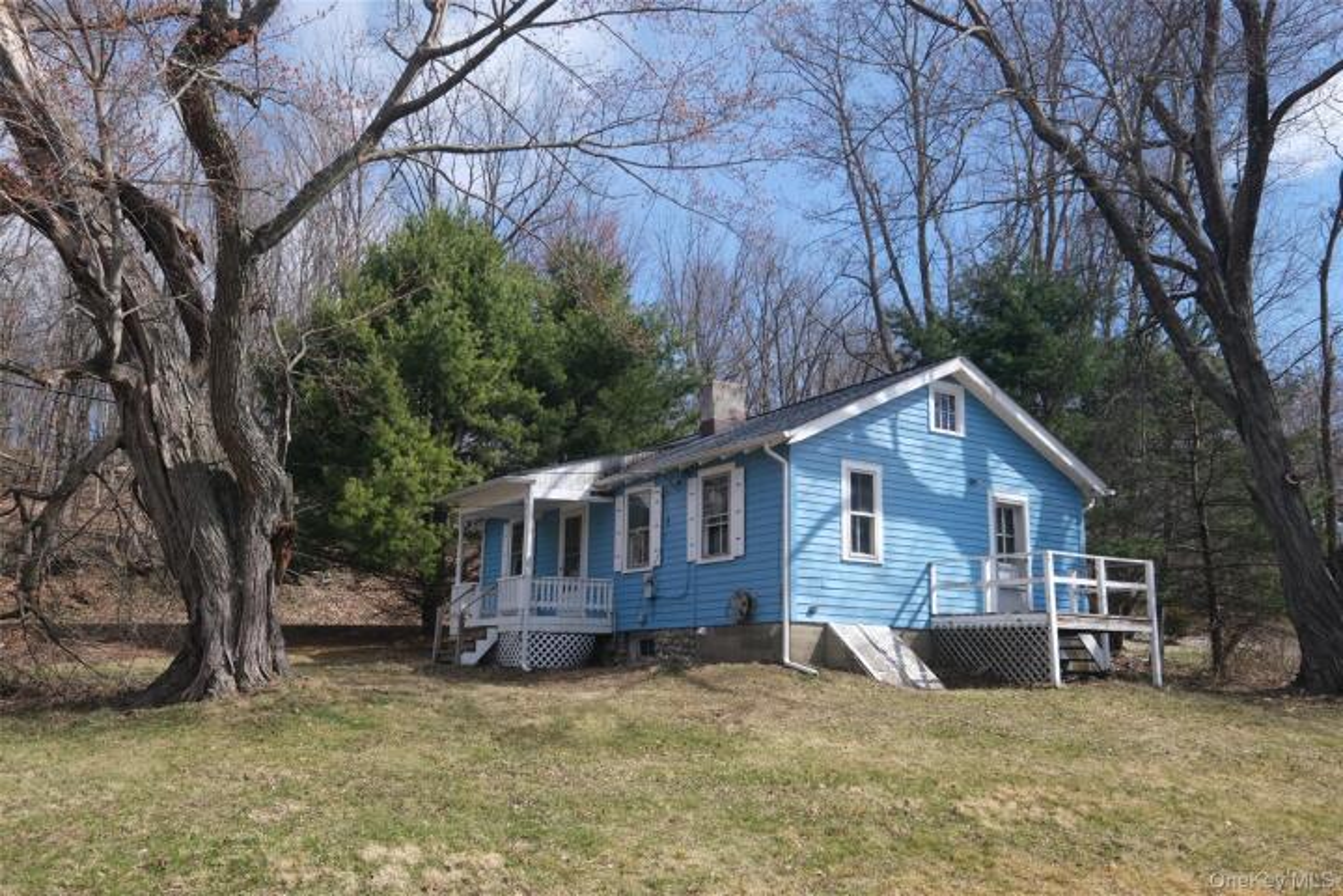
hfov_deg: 60.3
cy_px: 448
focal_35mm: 31
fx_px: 1156
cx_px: 672
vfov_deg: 42.3
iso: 160
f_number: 7.1
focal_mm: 20.9
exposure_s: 1/280
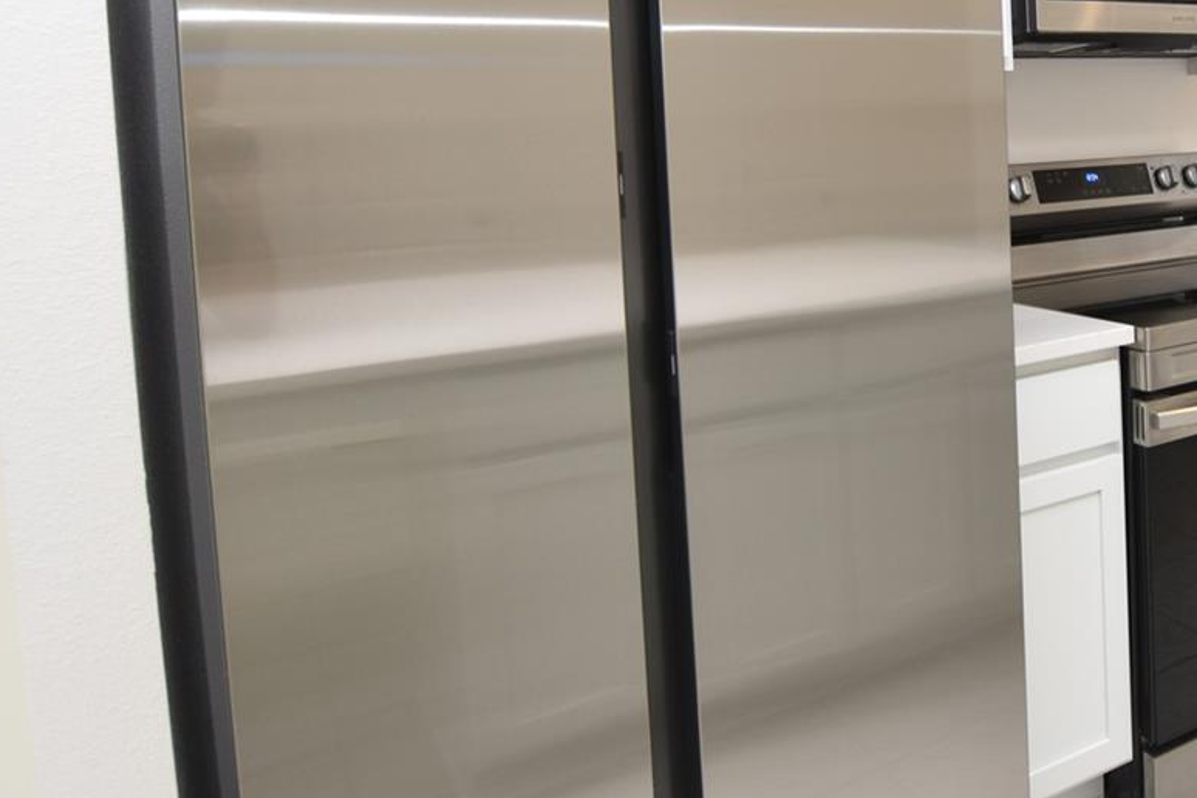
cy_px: 179
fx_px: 1031
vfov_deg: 40.8
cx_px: 974
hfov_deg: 55.6
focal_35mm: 31
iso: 200
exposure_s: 1/80
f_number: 4.5
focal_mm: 10
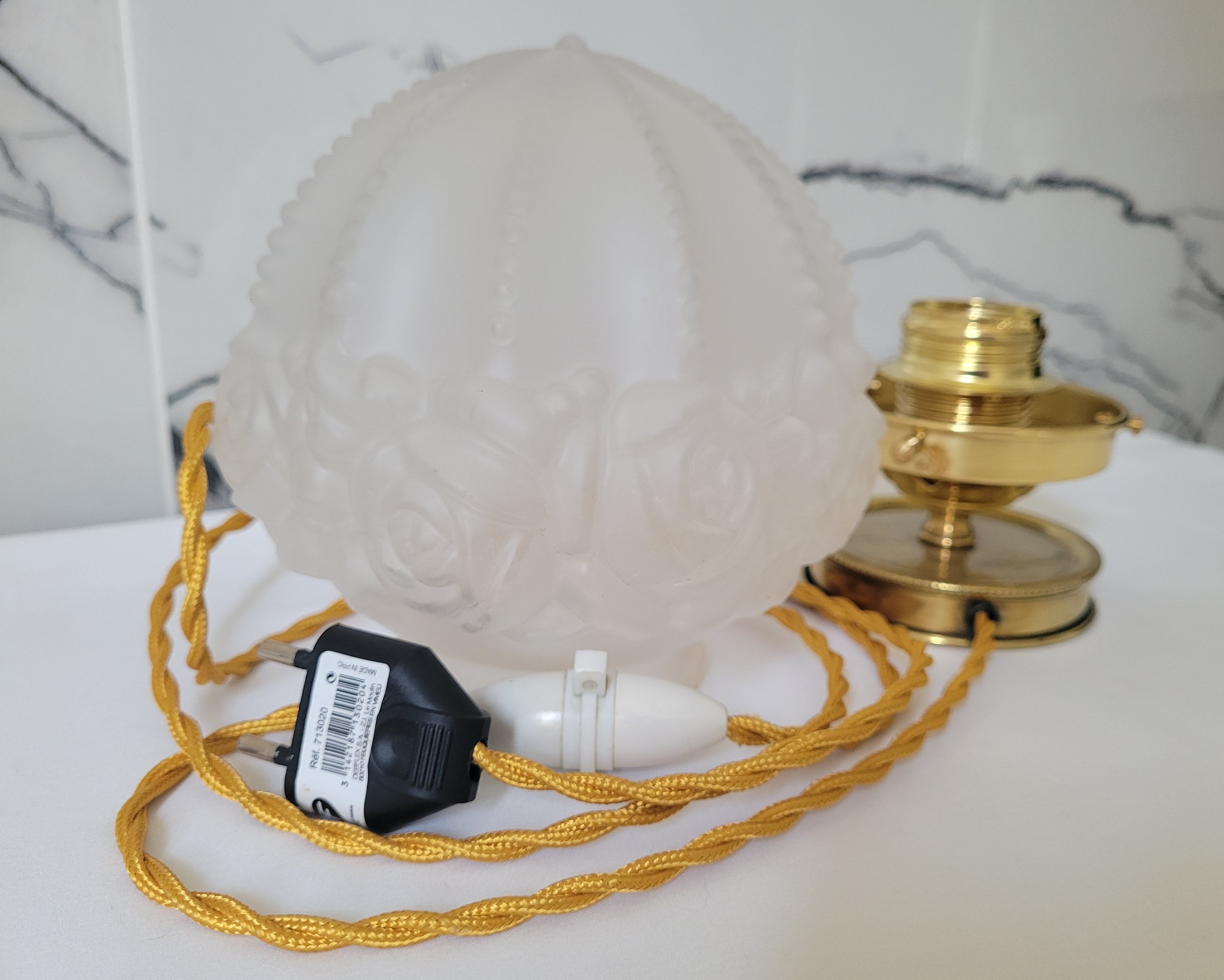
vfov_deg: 51.5
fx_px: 1014
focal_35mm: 28
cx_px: 649
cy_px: 499
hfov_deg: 62.2
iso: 250
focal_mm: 5.4
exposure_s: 1/100
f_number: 1.8
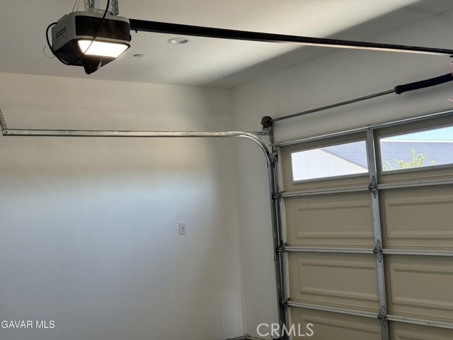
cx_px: 226
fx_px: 628
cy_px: 170
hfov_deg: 39.7
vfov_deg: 30.3
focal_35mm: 48
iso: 50
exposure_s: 1/171
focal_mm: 6.76
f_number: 1.78
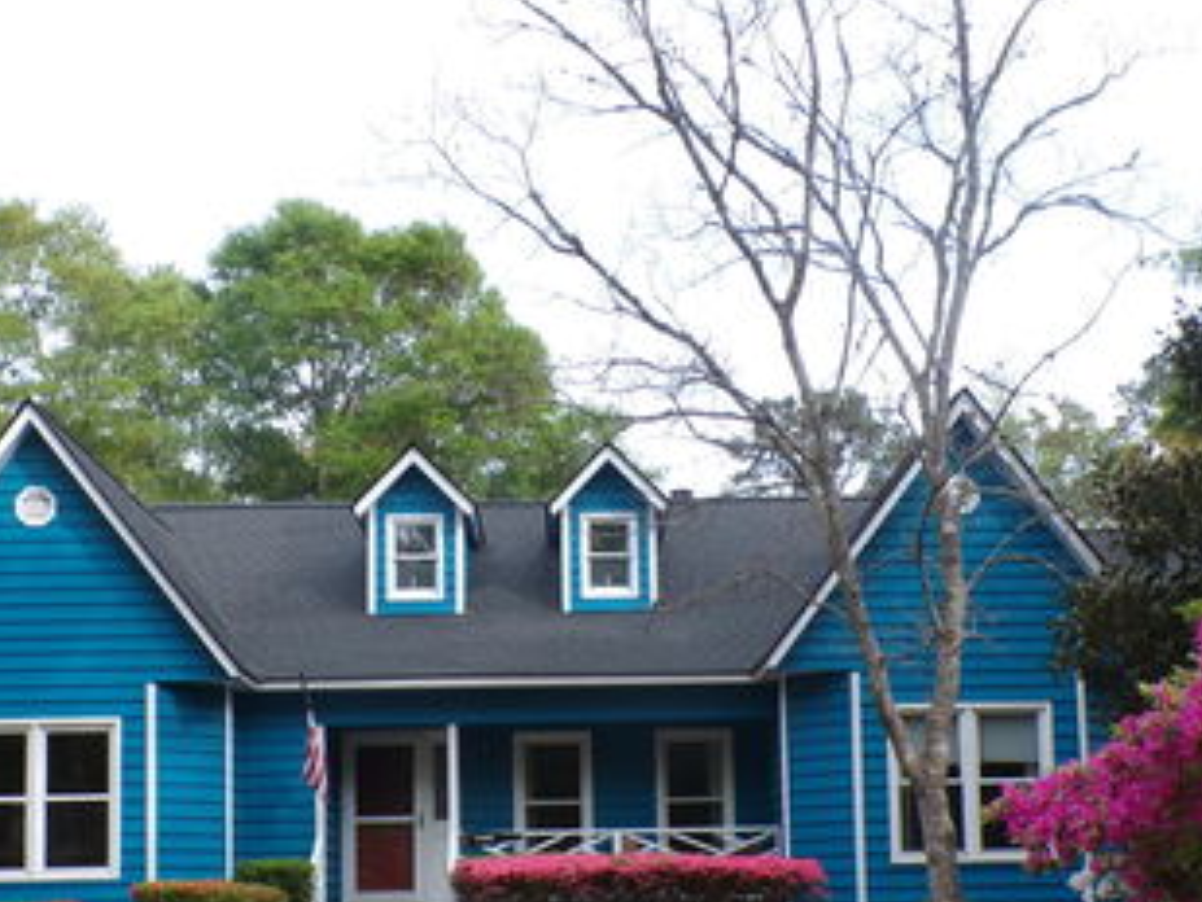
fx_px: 1841
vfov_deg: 27.1
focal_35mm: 53
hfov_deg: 36.1
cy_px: 696
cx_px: 673
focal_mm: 5.8
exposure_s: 1/170
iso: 100
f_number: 4.8
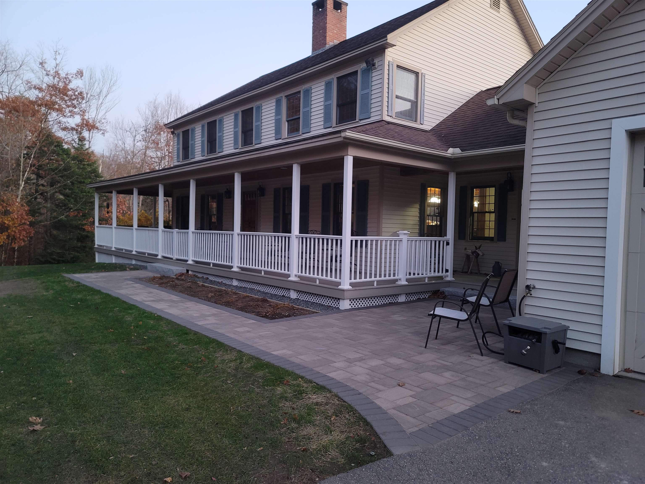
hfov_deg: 69.4
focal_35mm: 25
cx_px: 322
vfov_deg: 54.9
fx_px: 466
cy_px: 242
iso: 500
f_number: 1.8
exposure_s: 1/40
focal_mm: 7
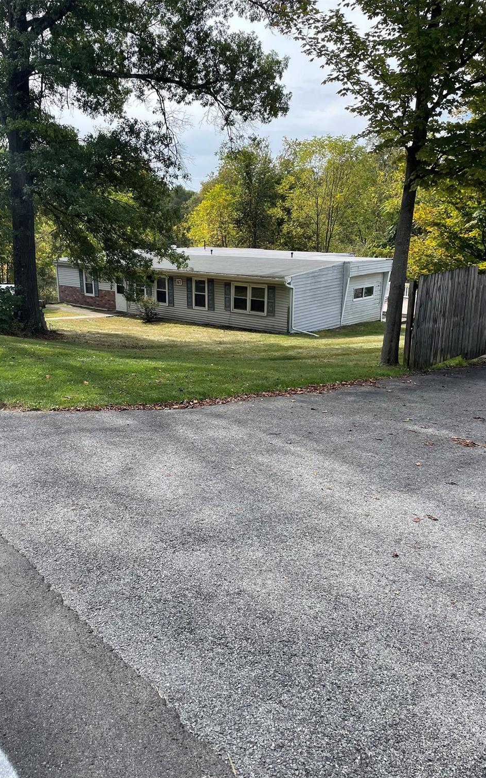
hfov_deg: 44.3
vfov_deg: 66.5
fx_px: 593
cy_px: 395
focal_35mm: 28
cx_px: 194
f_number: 1.6
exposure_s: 1/1350
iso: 32
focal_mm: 4.2
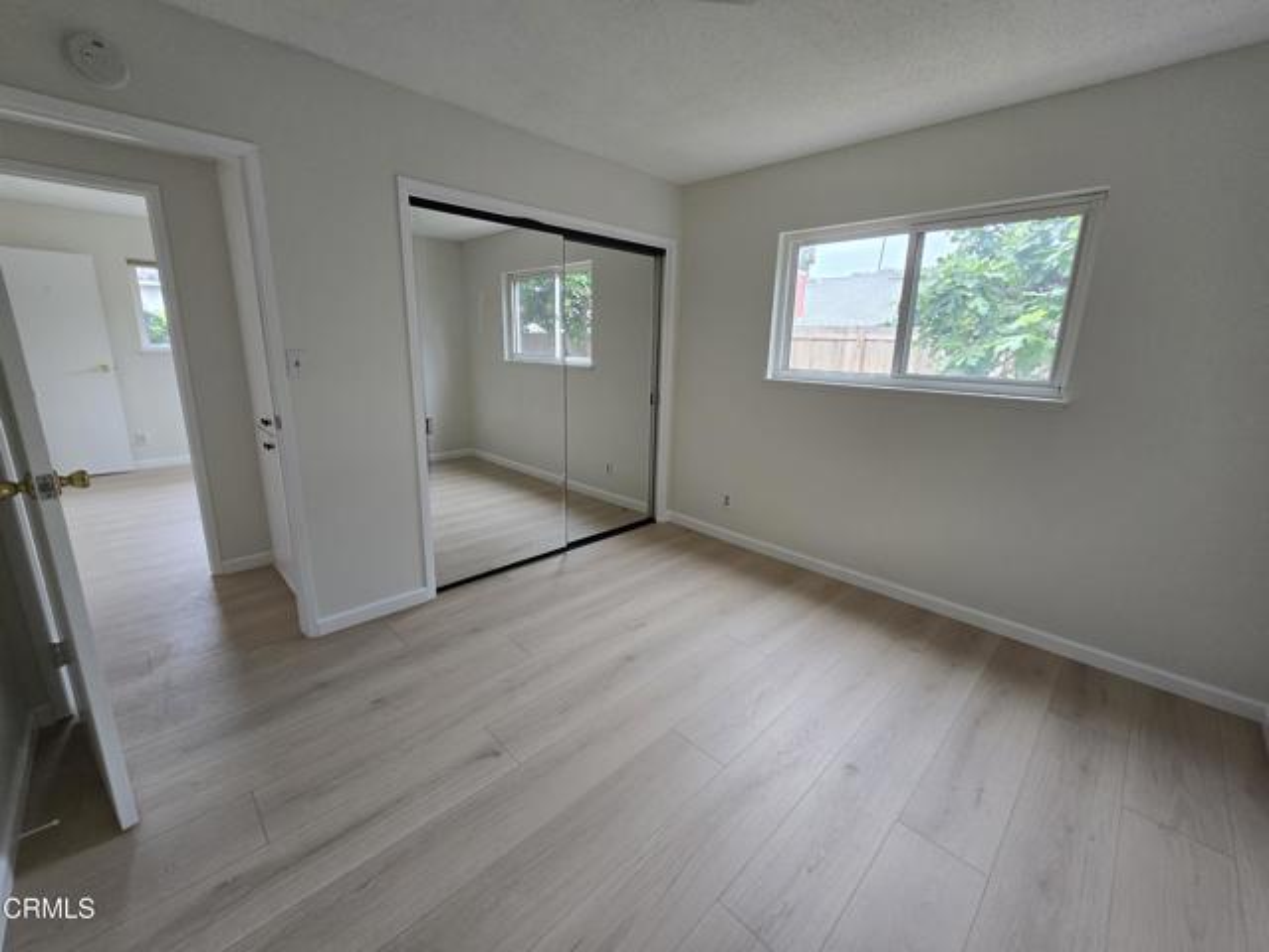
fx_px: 477
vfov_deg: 89.9
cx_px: 634
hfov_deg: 106.2
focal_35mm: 13
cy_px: 476
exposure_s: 1/60
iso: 125
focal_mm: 2.2
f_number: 2.2
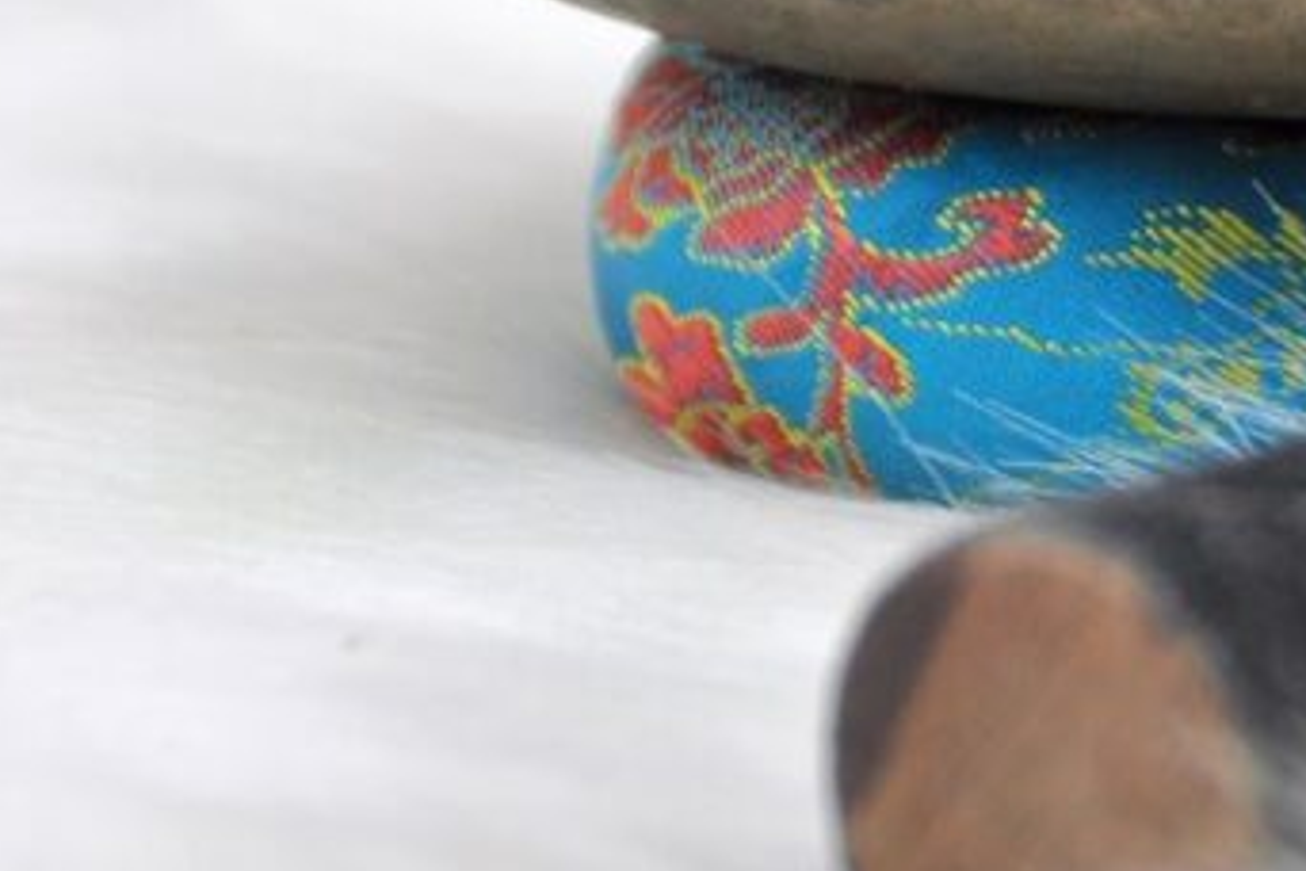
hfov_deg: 3.1
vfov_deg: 2.0
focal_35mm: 673
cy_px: -178
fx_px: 24413
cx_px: 1375
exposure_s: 1/80
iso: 320
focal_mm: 150
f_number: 5.6
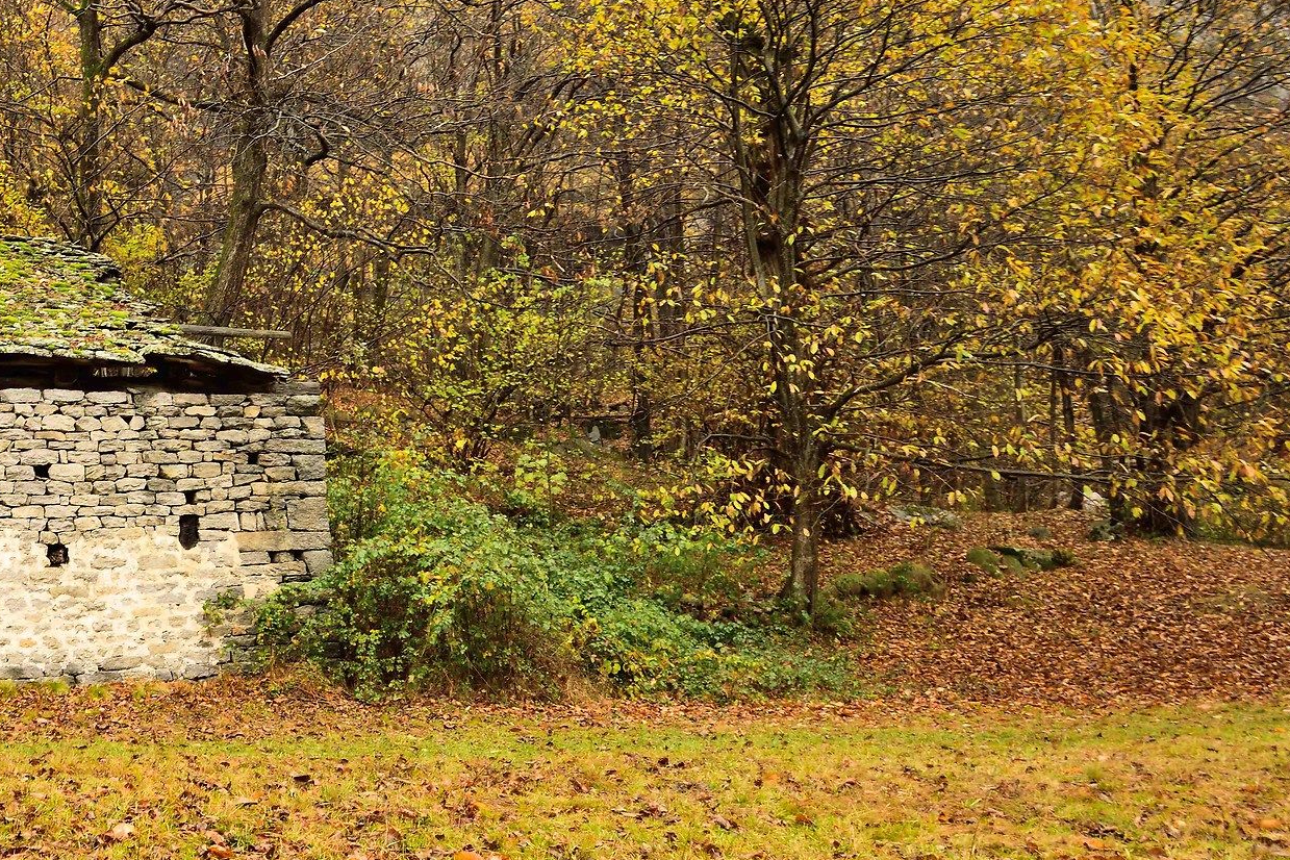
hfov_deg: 51.3
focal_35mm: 31
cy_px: 345
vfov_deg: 42.1
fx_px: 1111
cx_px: 71
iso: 250
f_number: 11
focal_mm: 16
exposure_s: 1/4
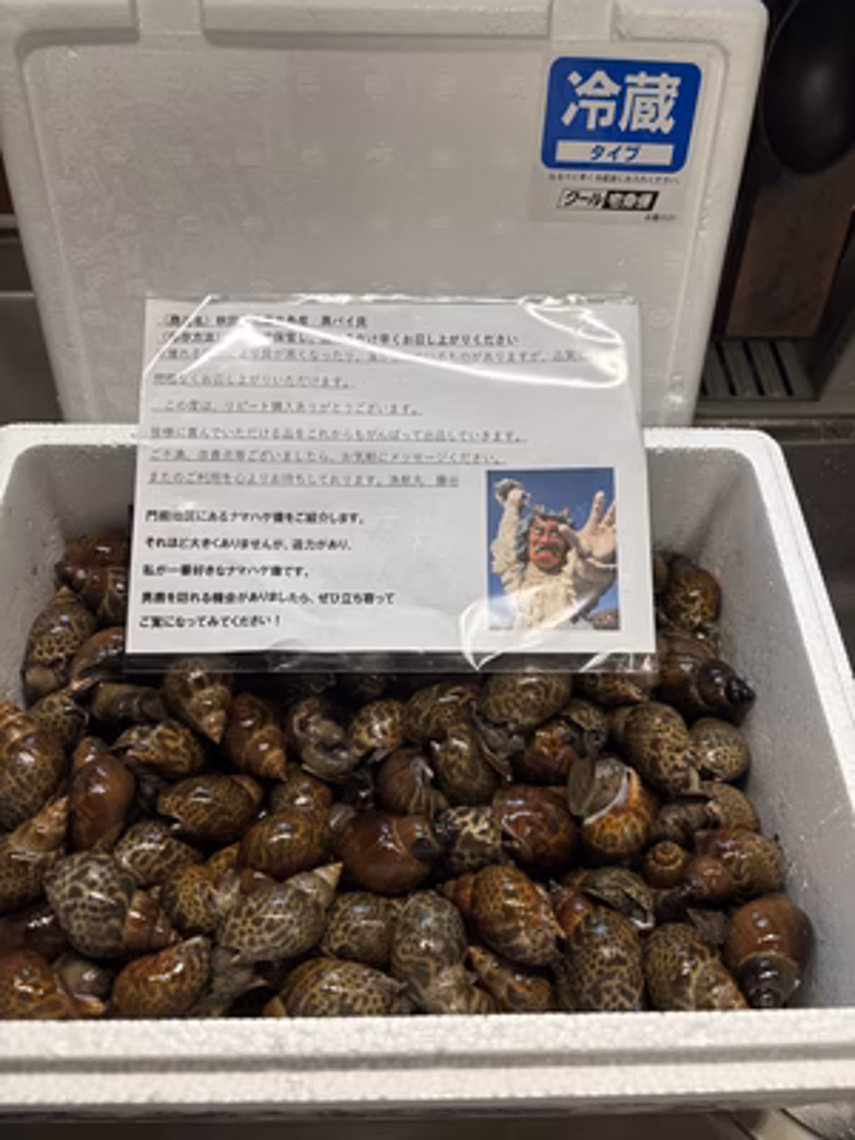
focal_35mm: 26
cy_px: 570
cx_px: 428
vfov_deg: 67.3
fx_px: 856
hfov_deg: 53.1
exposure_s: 1/121
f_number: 1.6
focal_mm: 5.96
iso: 100
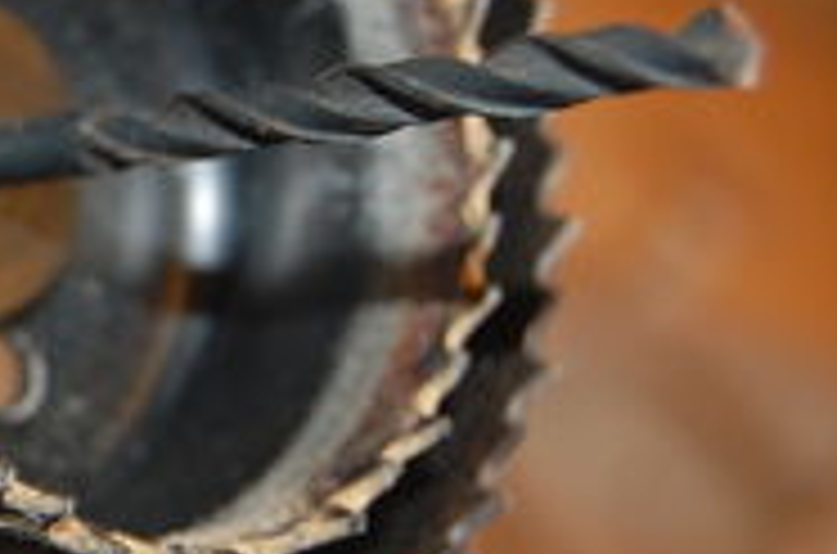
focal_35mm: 134
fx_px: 3108
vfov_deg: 10.2
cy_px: 171
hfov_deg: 14.9
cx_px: -122
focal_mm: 26
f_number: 4.2
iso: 400
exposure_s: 1/60
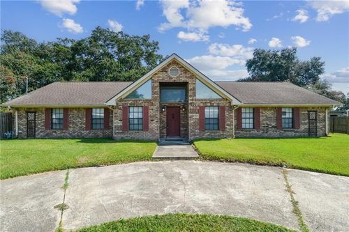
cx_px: 174
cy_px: 116
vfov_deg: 73.7
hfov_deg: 96.8
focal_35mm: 16
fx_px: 155
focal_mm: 16
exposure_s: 1/1250
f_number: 11
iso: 800
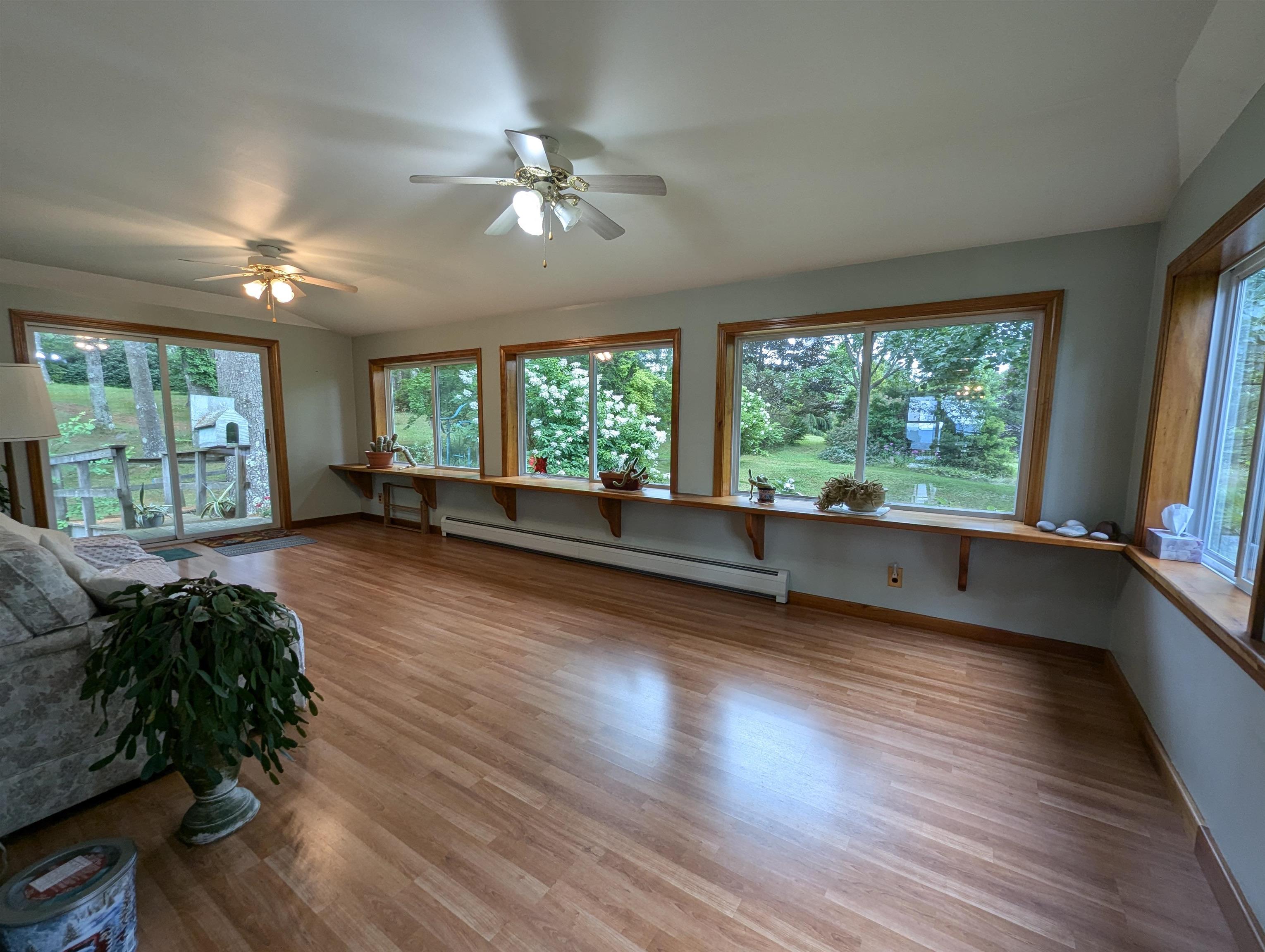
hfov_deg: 106.1
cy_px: 476
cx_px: 632
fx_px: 476
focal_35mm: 13
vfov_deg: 90.1
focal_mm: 1.95
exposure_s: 1/60
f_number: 2.2
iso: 70
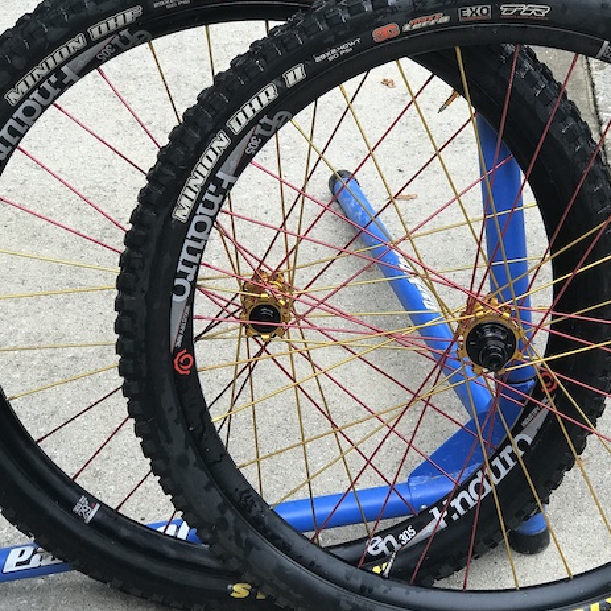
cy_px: 323
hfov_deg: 19.9
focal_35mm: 87
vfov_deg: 19.9
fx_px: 1737
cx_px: 388
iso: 25
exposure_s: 1/120
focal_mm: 6.6
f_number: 2.8
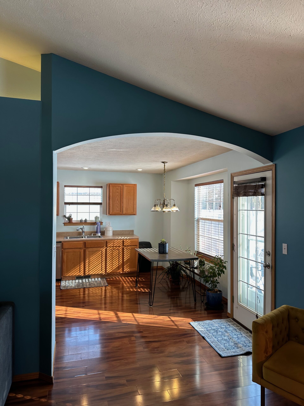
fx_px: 281
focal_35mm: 24
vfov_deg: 71.6
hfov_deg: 56.8
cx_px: 152
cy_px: 203
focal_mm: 6.86
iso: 80
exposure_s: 1/120
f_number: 1.78
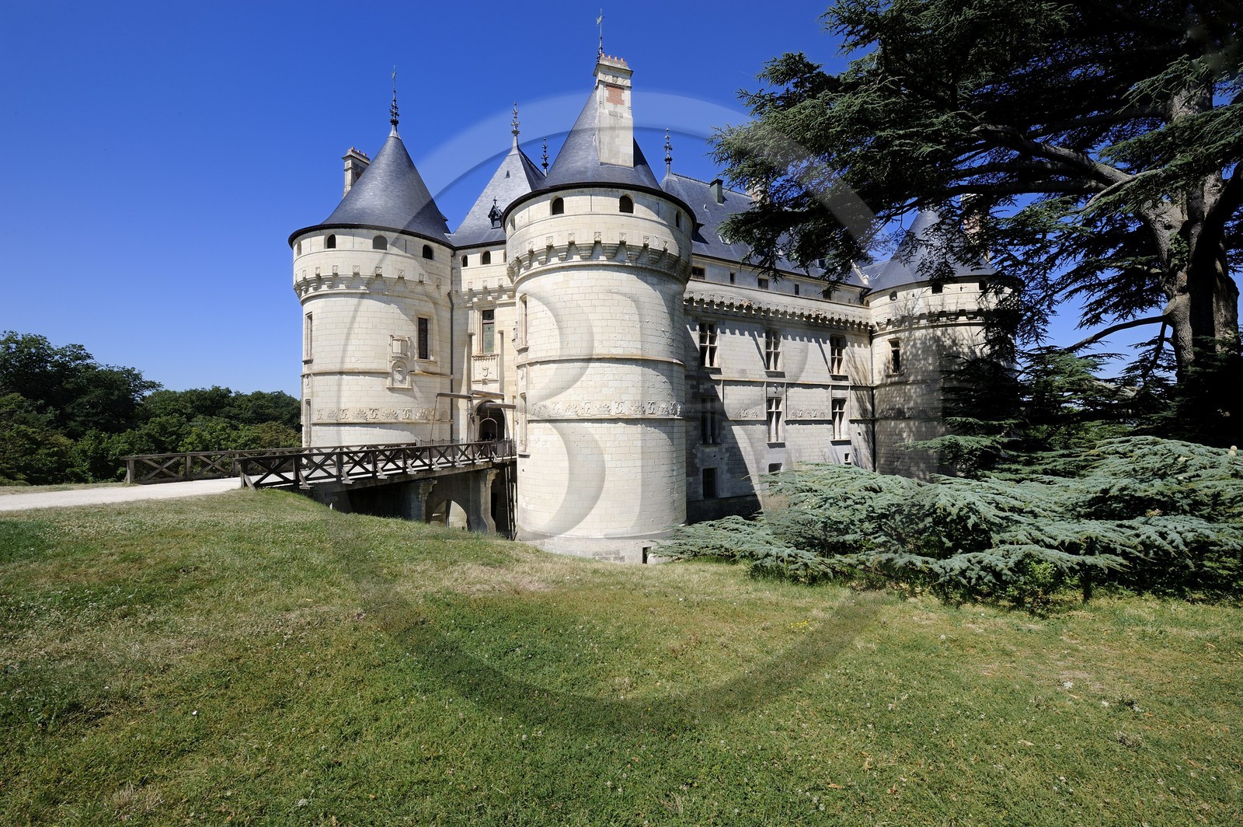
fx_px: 483
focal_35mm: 14
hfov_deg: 104.3
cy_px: 414
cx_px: 622
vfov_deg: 81.1
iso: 200
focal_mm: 14
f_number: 14
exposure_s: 1/160
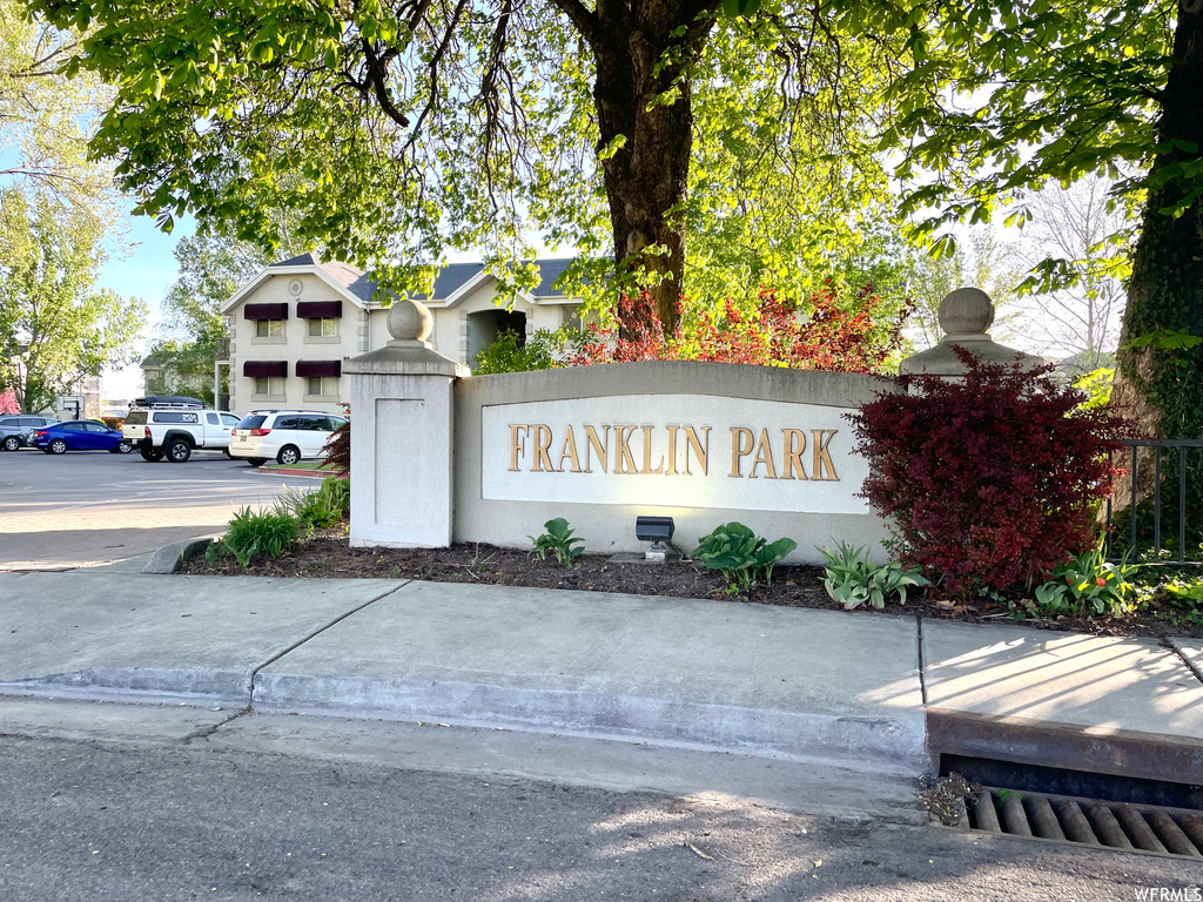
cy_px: 451
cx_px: 602
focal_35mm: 26
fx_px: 904
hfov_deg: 67.3
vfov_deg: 53.1
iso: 32
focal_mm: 4.2
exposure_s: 1/558
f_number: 1.6
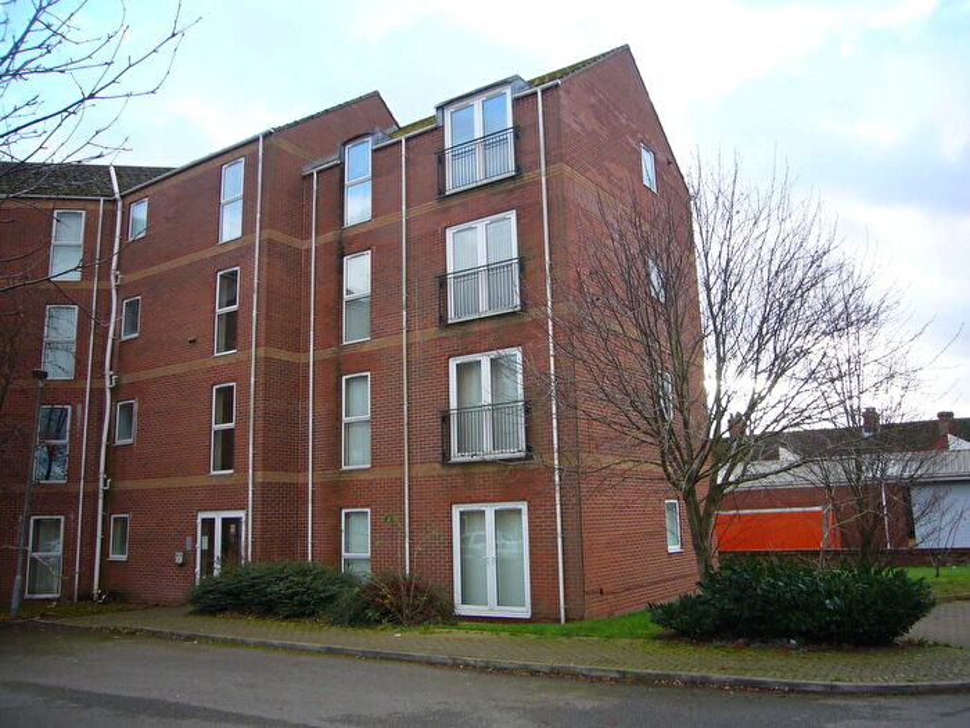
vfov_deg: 49.7
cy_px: 364
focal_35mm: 28
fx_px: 785
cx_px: 485
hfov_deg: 63.4
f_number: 2.8
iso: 80
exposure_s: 1/160
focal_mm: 4.6
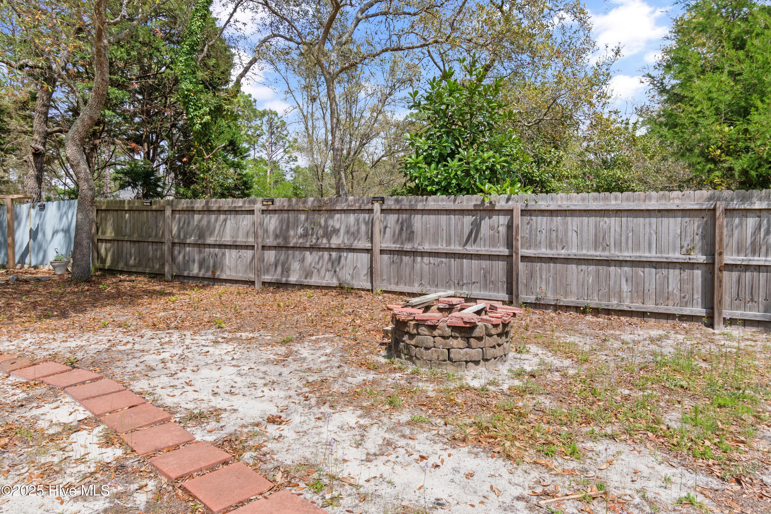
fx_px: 450
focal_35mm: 21
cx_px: 386
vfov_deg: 59.5
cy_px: 257
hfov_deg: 81.2
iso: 100
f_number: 6.3
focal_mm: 14
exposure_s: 1/160
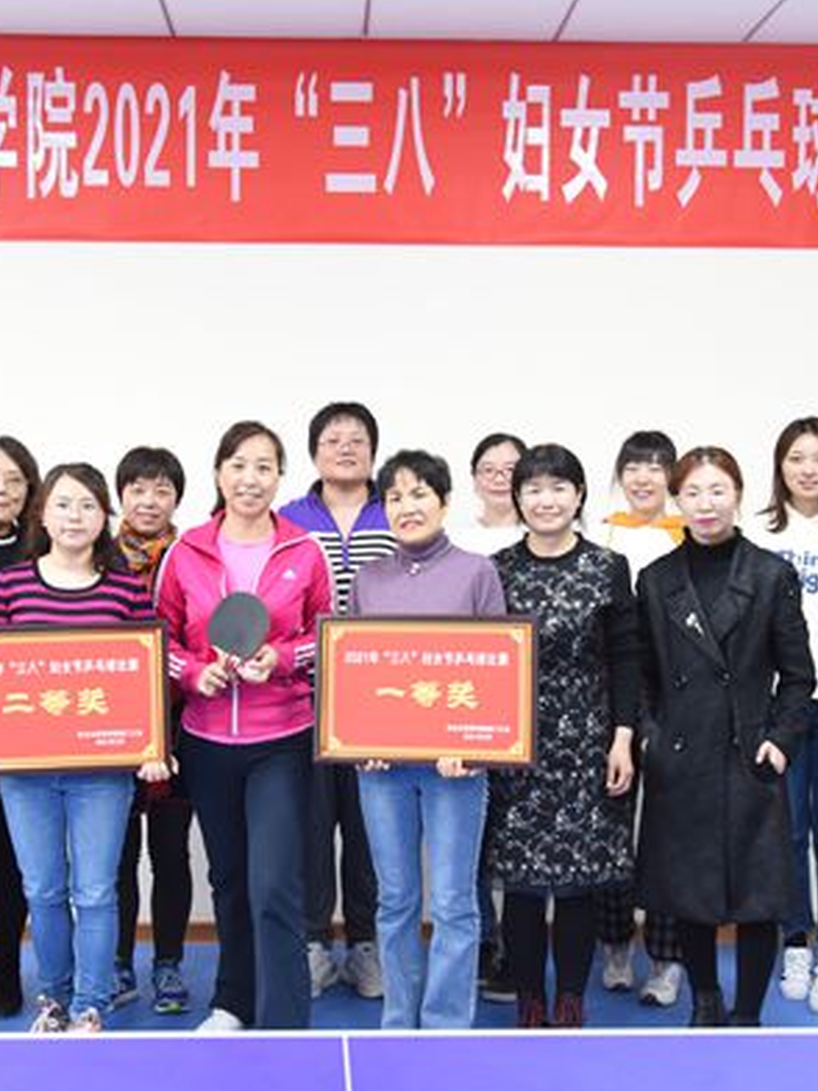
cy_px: 554
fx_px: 1575
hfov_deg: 29.0
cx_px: 303
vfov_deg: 38.2
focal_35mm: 50
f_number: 5
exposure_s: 1/30
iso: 1600
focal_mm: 34
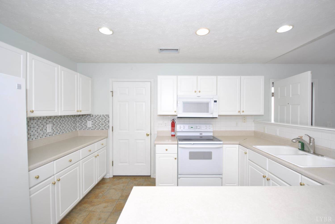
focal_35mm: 15
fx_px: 140
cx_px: 168
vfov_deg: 77.5
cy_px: 112
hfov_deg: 100.3
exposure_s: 1/60
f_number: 4
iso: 200
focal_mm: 10
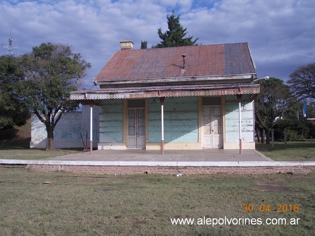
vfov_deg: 37.7
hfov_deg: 49.0
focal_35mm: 38
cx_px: 158
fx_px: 346
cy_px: 118
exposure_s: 1/320
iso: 80
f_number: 6.2
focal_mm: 5.3
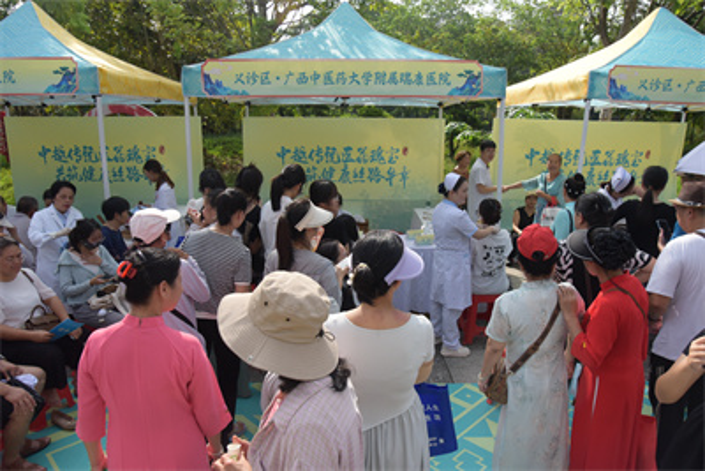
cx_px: 352
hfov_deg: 73.7
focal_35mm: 24
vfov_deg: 53.2
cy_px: 236
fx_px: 470
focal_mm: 24
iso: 1400
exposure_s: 1/4000
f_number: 6.3
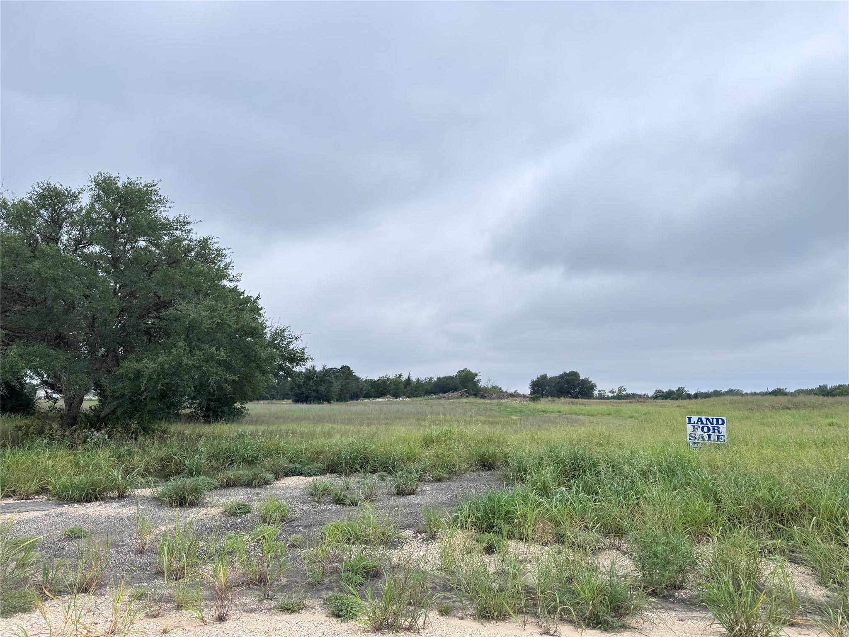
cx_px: 424
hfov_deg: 71.6
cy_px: 318
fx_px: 589
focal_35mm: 24
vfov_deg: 56.8
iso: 80
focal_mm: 6.76
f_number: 1.78
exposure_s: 1/1560
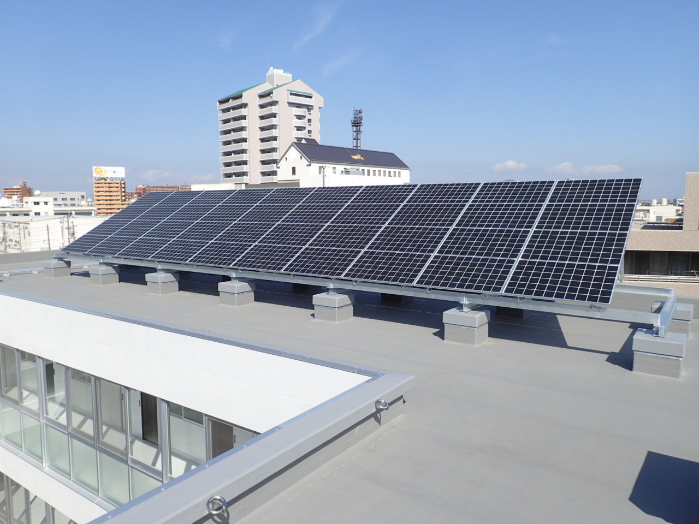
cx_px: 350
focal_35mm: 25
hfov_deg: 69.4
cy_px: 262
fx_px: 505
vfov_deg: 54.9
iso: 100
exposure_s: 1/200
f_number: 8
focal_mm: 4.5
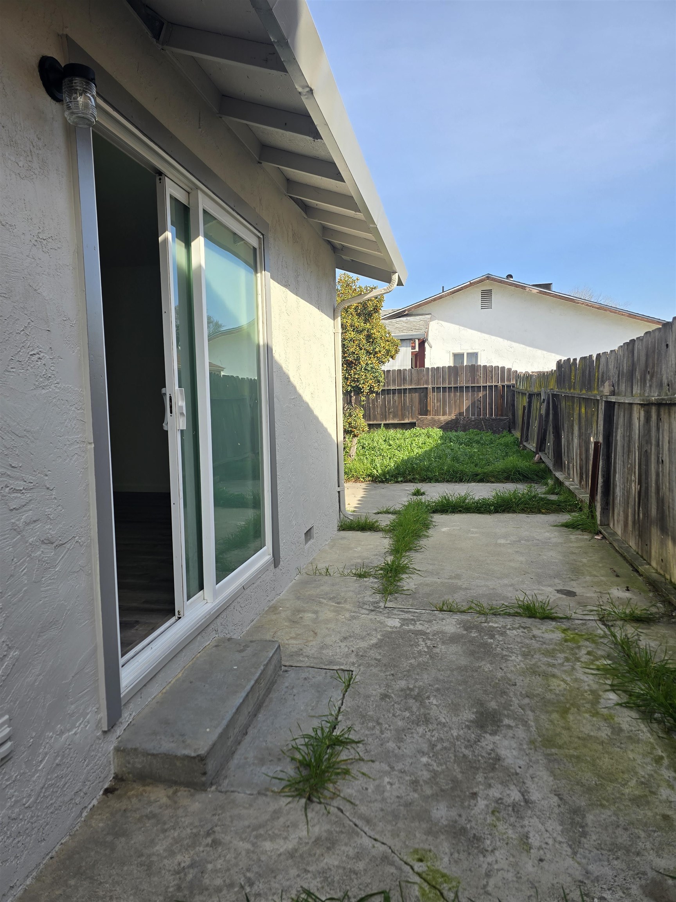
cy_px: 451
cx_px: 338
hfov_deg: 58.9
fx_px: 599
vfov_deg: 73.9
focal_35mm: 23
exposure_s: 1/399
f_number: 1.7
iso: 12
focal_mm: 6.3
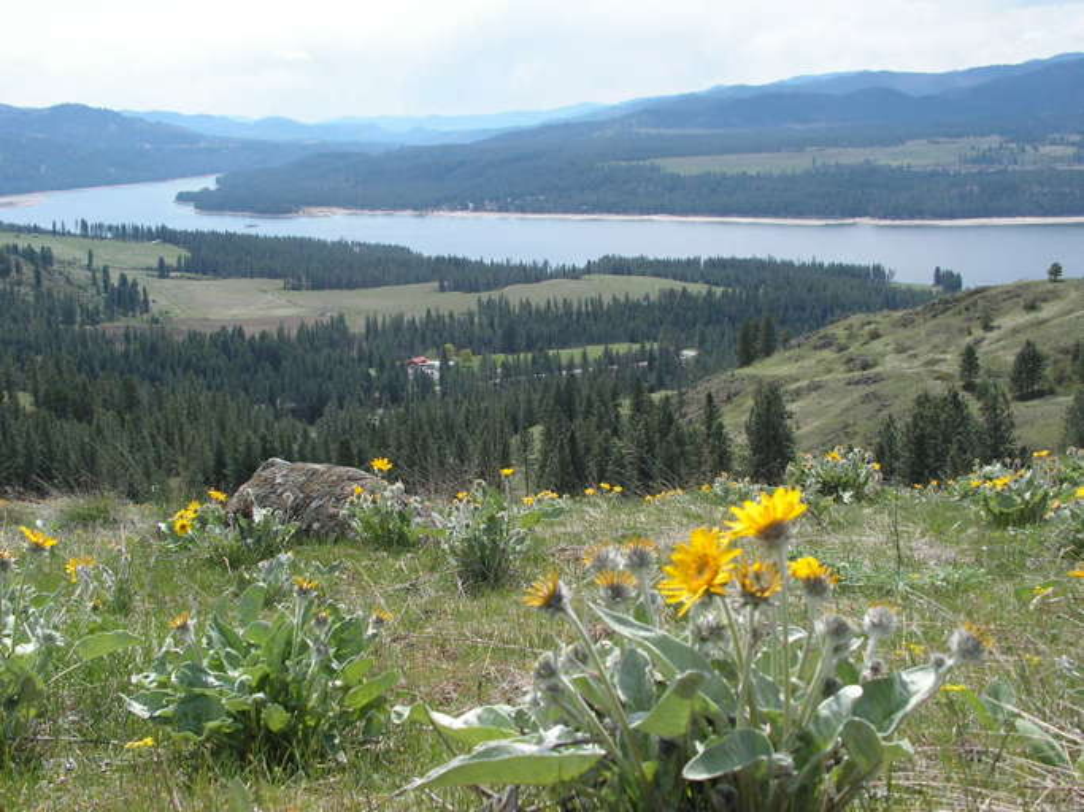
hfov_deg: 39.7
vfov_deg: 30.3
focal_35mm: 48
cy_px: 406
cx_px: 542
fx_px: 1503
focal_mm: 8.1
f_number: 4.8
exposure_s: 1/320
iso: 50
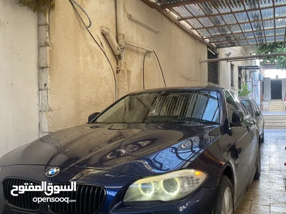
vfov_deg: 53.1
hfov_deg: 67.3
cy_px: 107
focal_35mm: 26
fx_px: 215
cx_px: 143
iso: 125
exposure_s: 1/63
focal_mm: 4.25
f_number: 1.8
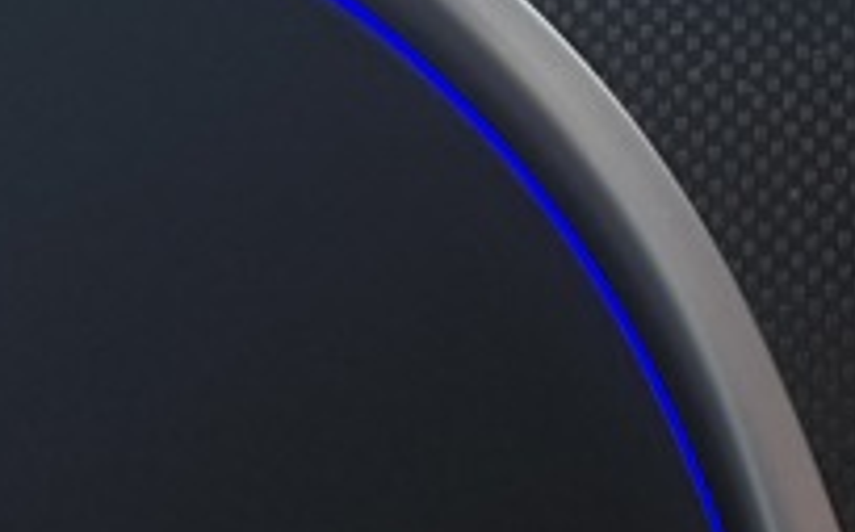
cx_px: 1551
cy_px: -168
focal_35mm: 100
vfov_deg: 12.6
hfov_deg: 17.0
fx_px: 2328
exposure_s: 1/56
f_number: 1.78
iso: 200
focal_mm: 6.76
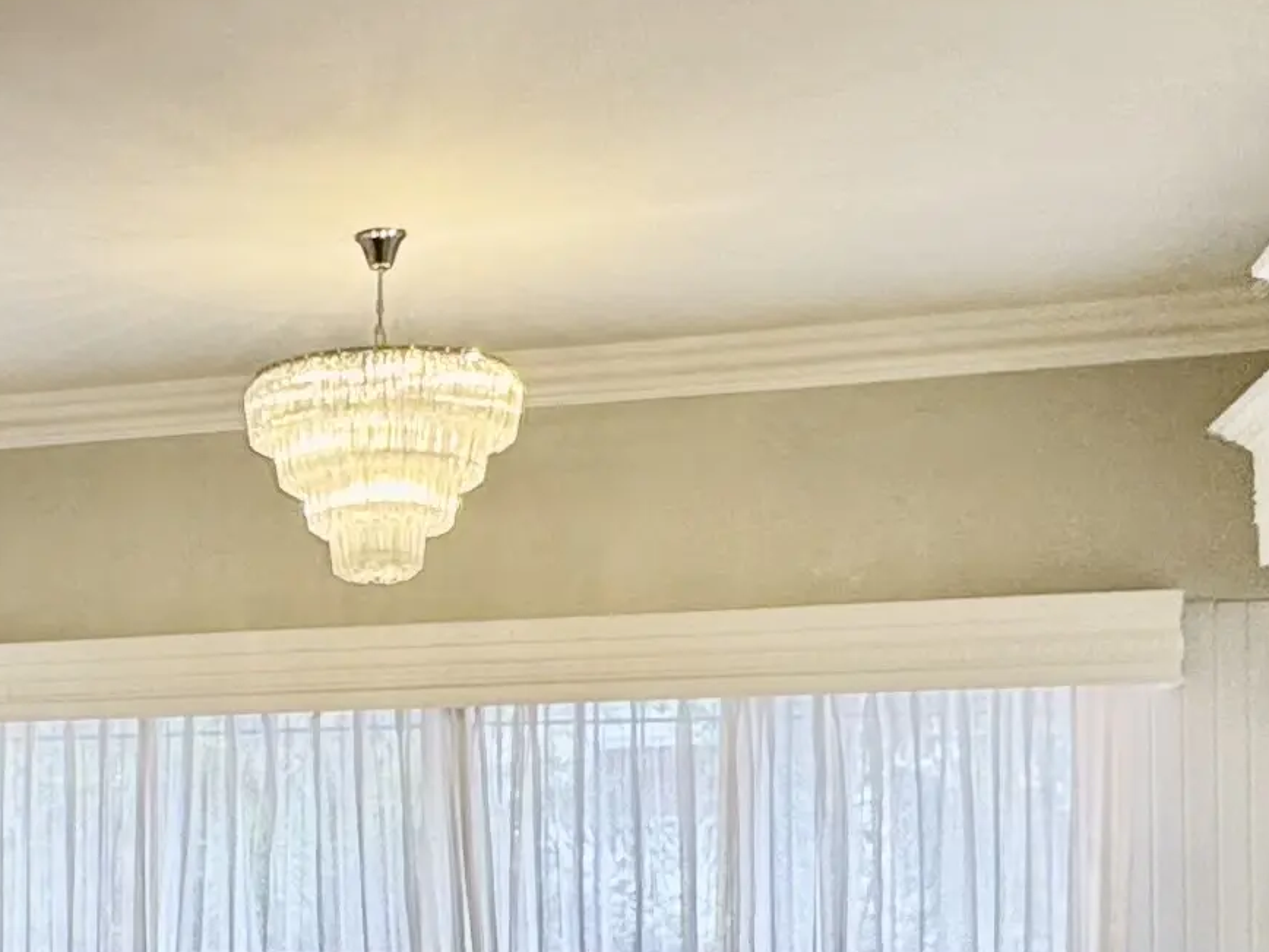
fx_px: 2383
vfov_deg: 21.9
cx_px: -230
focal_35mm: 65
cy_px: 908
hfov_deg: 26.7
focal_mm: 2.22
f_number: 2.2
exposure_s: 1/60
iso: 200
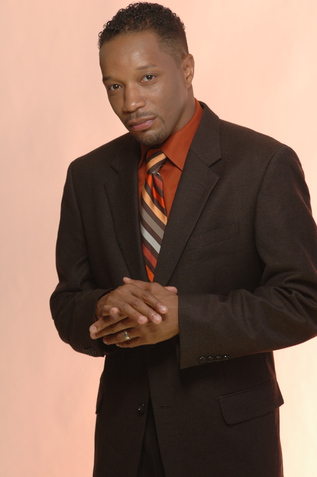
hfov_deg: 8.2
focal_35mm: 168
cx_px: 158
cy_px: 238
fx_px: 2222
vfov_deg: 12.2
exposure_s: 1/125
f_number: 6.3
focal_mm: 112
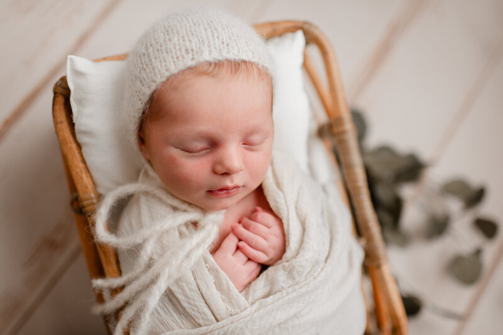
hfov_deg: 54.4
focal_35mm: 35
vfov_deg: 37.9
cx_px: 252
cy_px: 168
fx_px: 489
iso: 250
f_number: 1.8
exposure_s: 1/500
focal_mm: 35
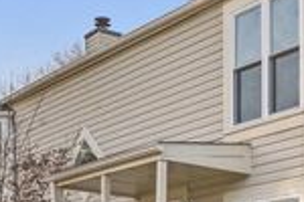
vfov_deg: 16.9
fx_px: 676
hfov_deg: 25.0
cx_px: 233
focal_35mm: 80
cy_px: 162
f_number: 4
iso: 80
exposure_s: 1/200
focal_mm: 24
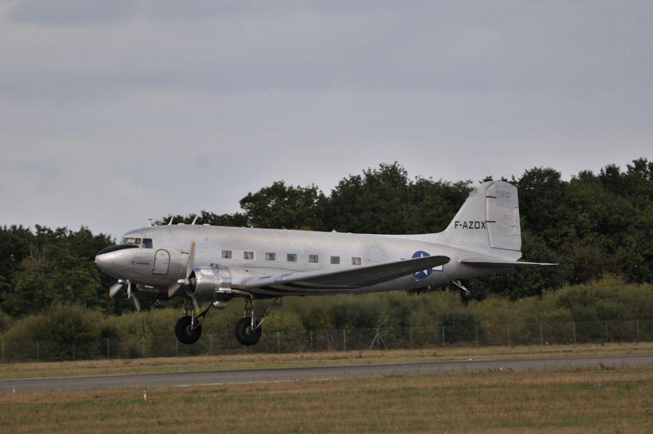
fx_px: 8152
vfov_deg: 3.0
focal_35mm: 450
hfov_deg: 4.6
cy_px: 217
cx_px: 326
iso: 200
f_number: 5.6
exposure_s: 1/800
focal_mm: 300
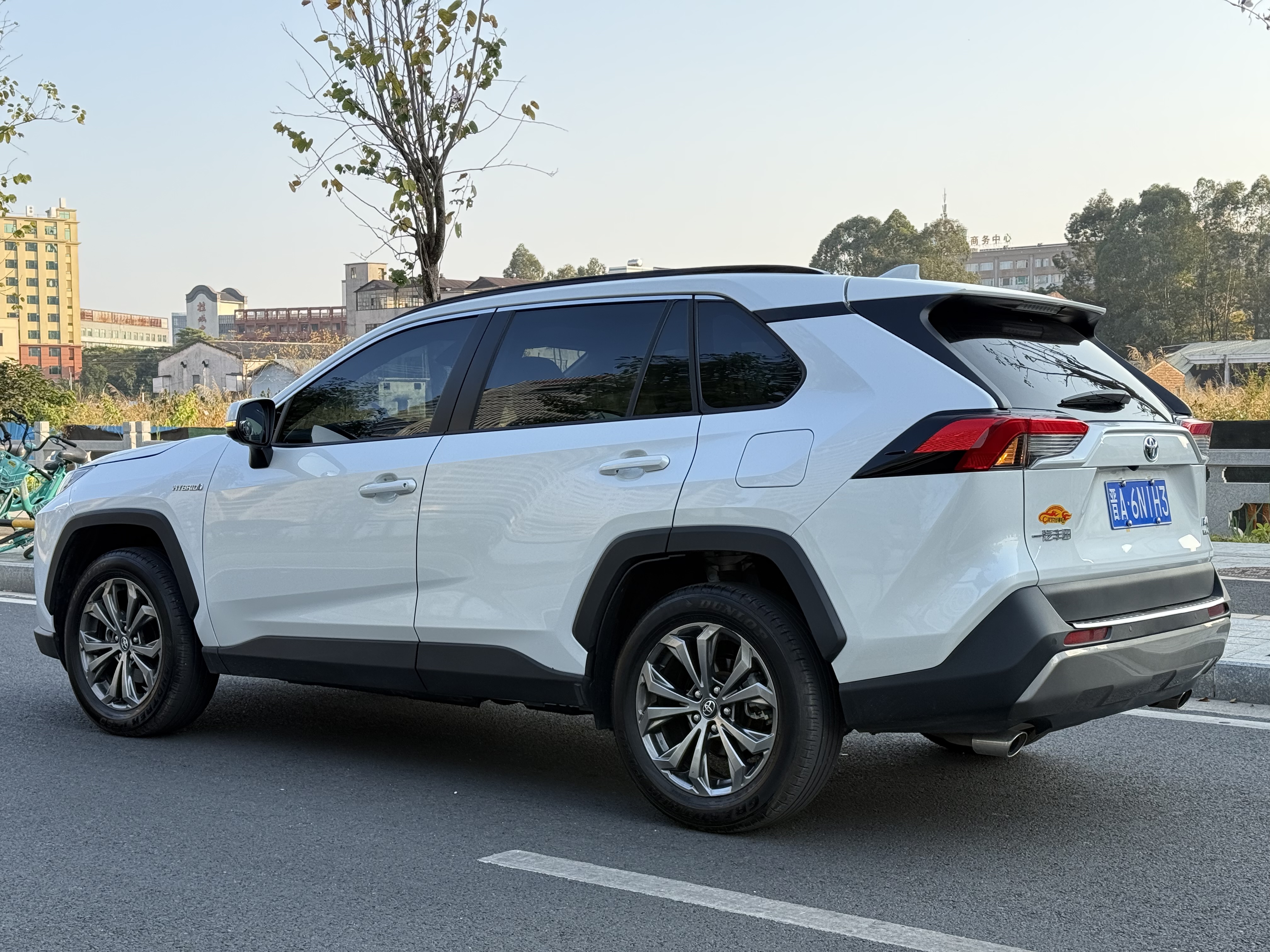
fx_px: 1761
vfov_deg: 30.3
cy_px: 476
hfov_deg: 39.7
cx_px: 635
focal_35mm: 48
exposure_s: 1/802
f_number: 1.78
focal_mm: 6.76
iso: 100
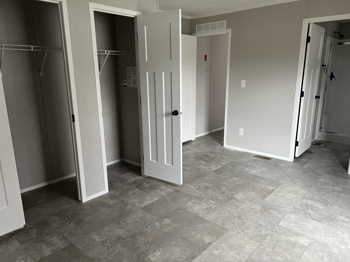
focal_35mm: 26
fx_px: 263
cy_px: 131
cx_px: 175
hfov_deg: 67.3
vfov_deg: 53.1
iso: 250
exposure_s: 1/60
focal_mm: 5.7
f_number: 1.5
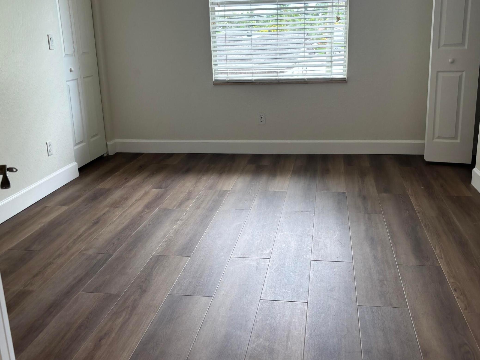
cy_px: 164
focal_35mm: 36
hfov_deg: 51.3
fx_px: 499
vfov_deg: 39.6
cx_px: 251
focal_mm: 5.96
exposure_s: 1/120
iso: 80
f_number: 1.6
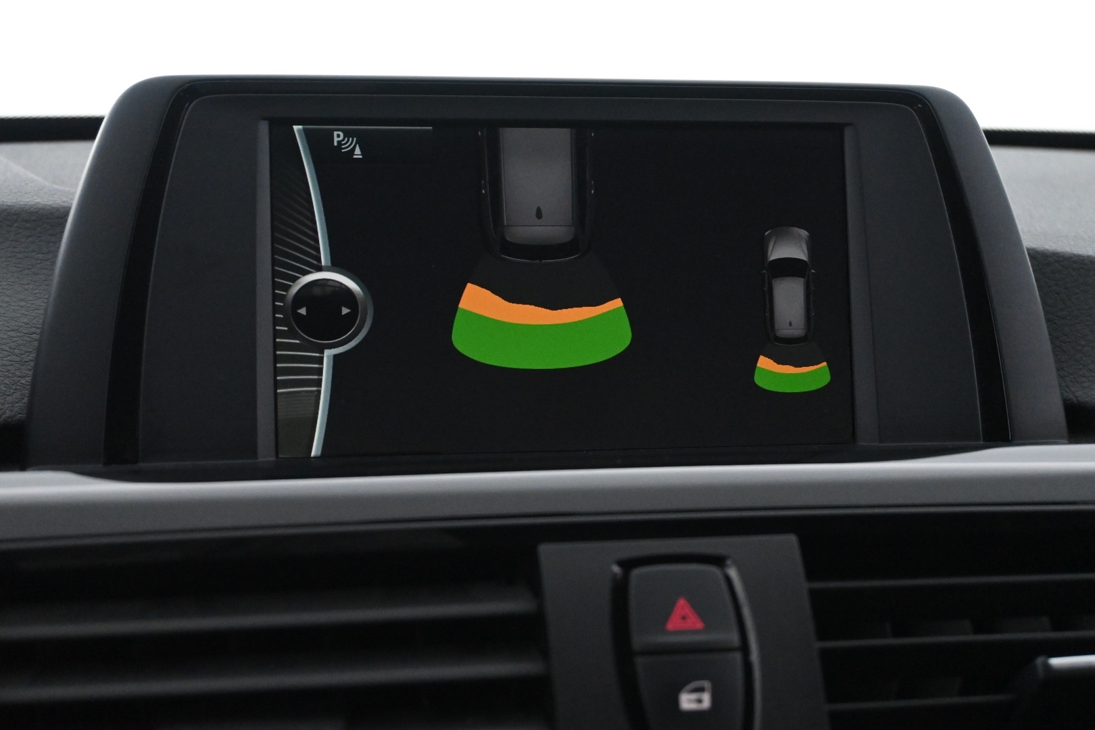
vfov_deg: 23.2
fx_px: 1779
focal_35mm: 58
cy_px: 365
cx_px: 548
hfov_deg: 34.2
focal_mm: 39
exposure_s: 1/60
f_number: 5.6
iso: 5600
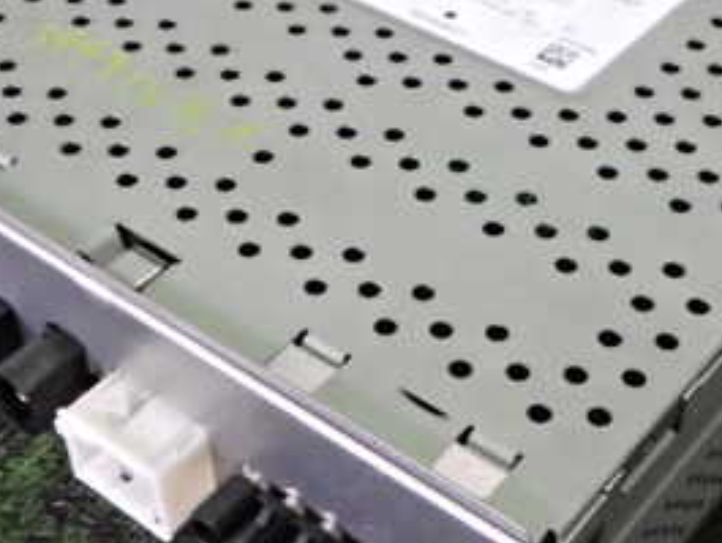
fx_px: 1419
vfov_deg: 21.6
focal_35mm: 68
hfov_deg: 28.5
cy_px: 218
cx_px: 406
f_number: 2.3
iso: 3200
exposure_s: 1/500
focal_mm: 5.4
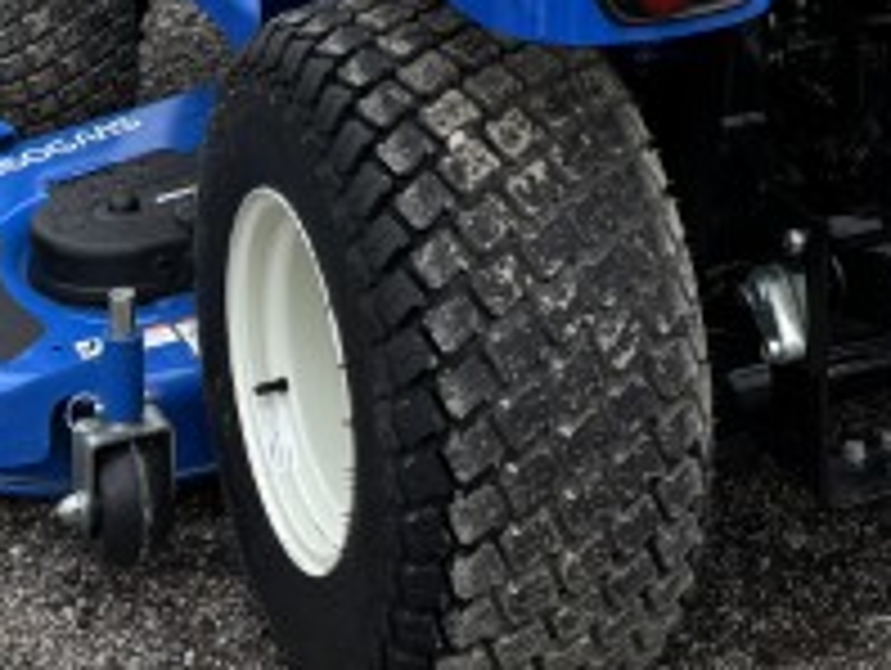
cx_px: 698
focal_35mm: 105
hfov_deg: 18.5
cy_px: -594
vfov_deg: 12.7
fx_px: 2706
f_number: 1.6
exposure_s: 1/1477
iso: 50
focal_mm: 5.96
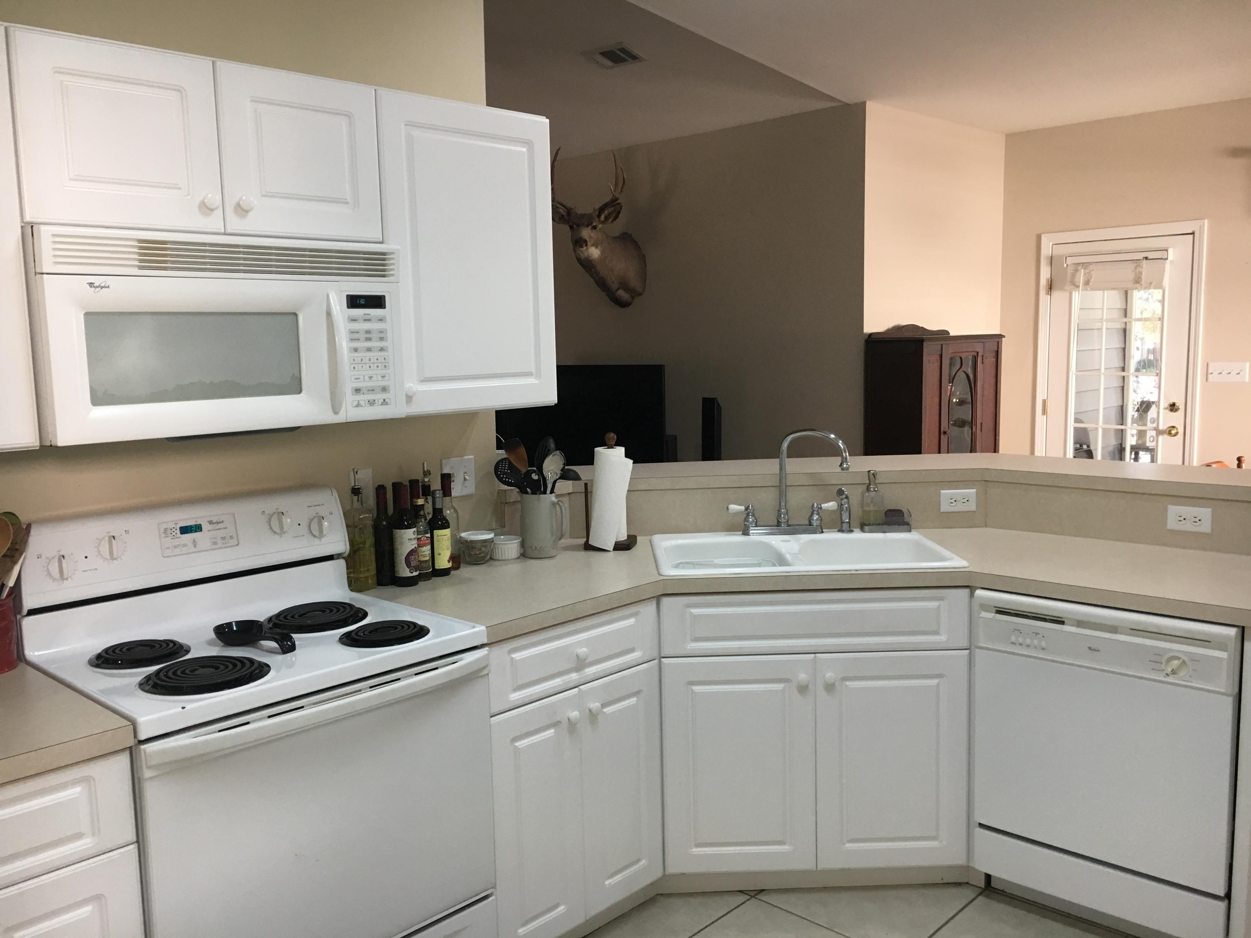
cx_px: 626
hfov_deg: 61.7
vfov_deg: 48.2
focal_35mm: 29
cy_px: 469
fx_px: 1048
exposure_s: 1/30
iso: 80
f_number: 2.2
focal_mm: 4.15
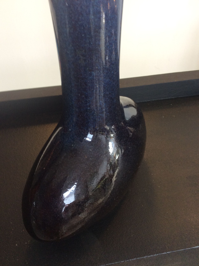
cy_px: 133
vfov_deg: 56.9
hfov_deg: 44.1
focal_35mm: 32
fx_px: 246
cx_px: 100
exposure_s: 1/25
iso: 64
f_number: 2.4
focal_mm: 3.3
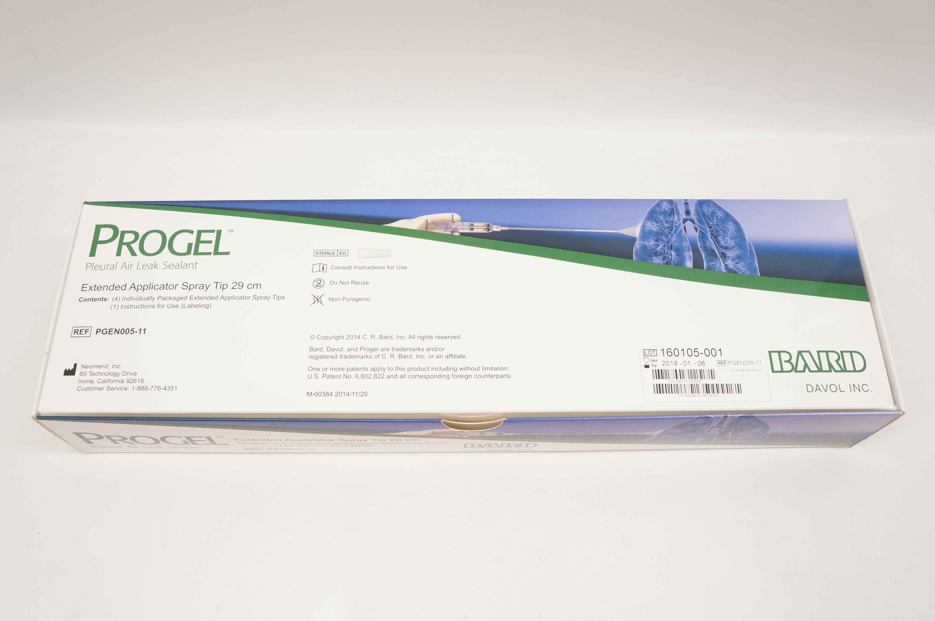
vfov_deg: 41.6
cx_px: 468
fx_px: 817
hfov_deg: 59.5
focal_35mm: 32
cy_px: 310
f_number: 7.1
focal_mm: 21
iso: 800
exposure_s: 1/100
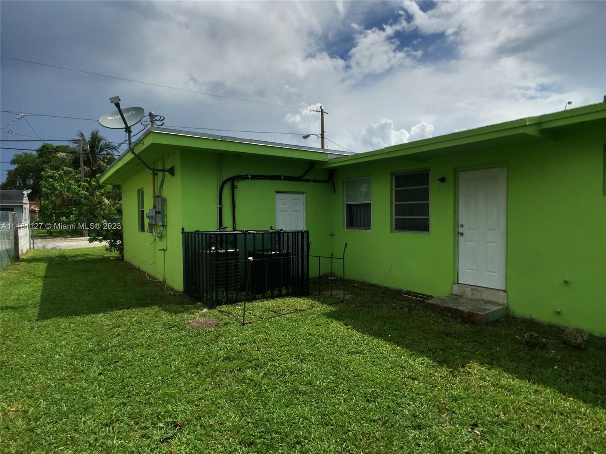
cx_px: 303
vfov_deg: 48.2
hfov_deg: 61.7
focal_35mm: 29
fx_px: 508
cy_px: 227
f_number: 2.2
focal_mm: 4.15
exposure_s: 1/13333
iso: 32
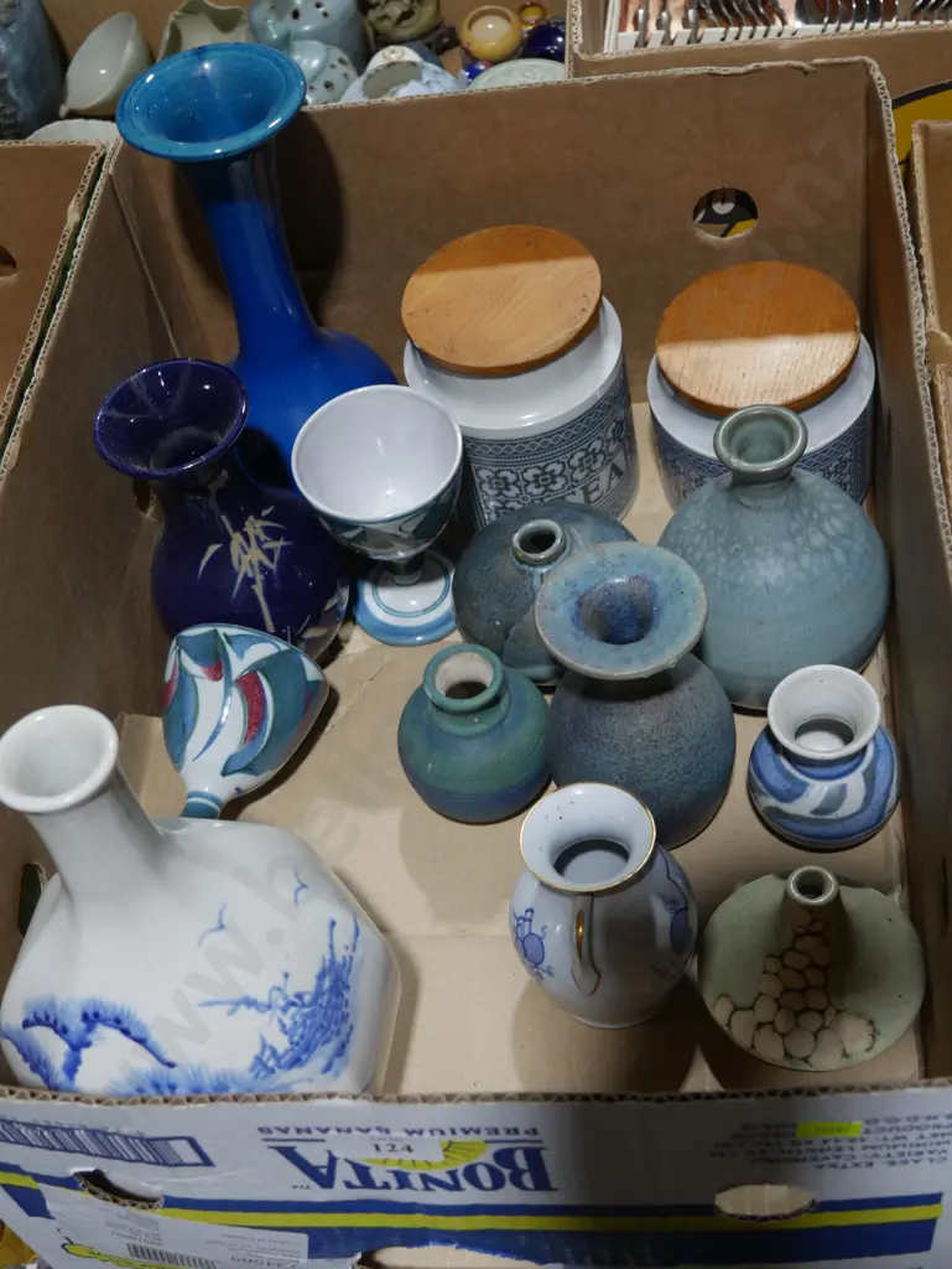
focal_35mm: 44
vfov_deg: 42.9
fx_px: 1612
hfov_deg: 32.9
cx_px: 476
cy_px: 634
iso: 250
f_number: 4.7
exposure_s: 1/60
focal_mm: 22
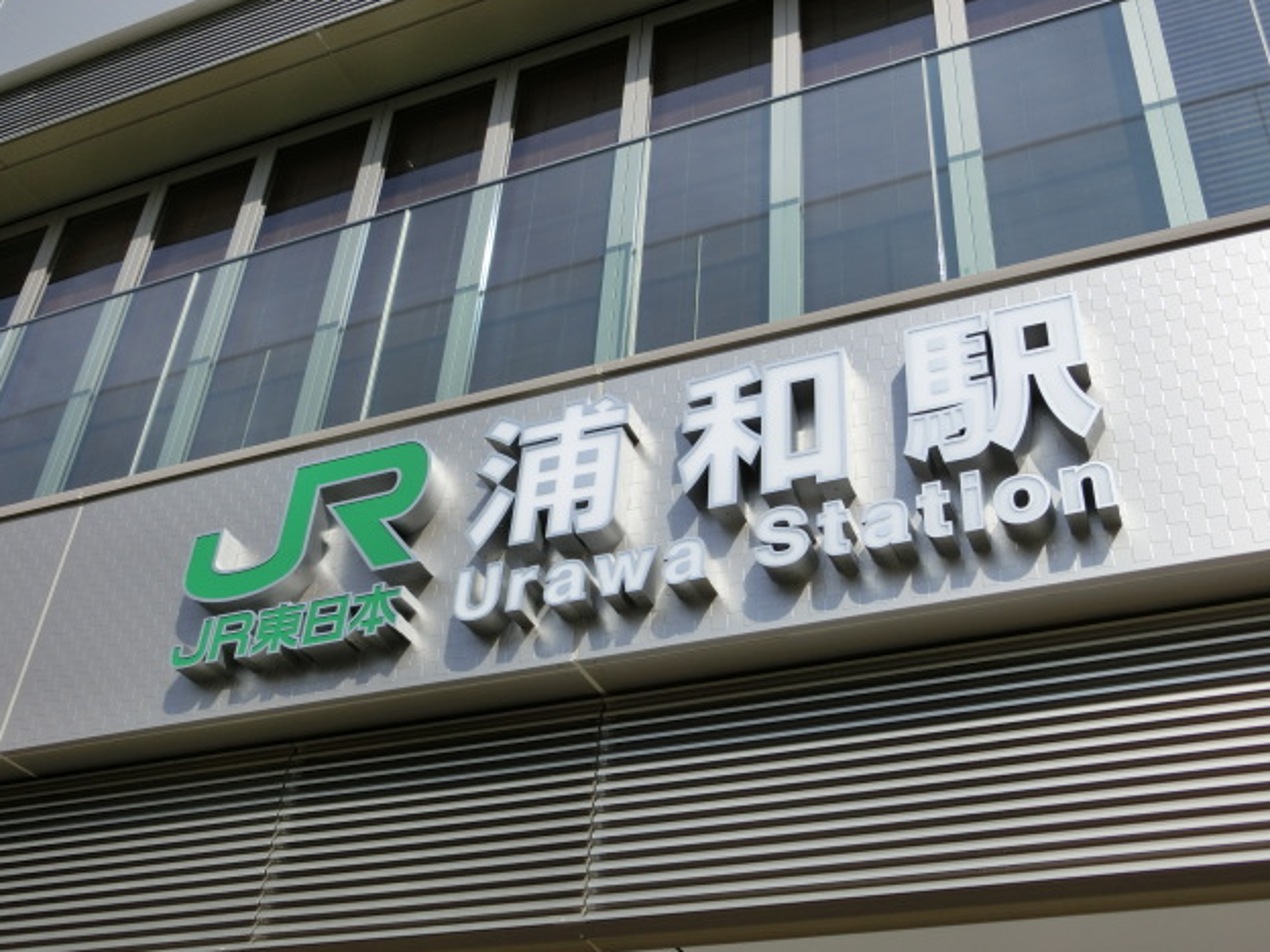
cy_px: 486
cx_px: 645
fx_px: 1468
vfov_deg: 36.0
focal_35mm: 40
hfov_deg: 46.8
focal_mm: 6.9
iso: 80
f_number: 4.1
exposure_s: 1/800
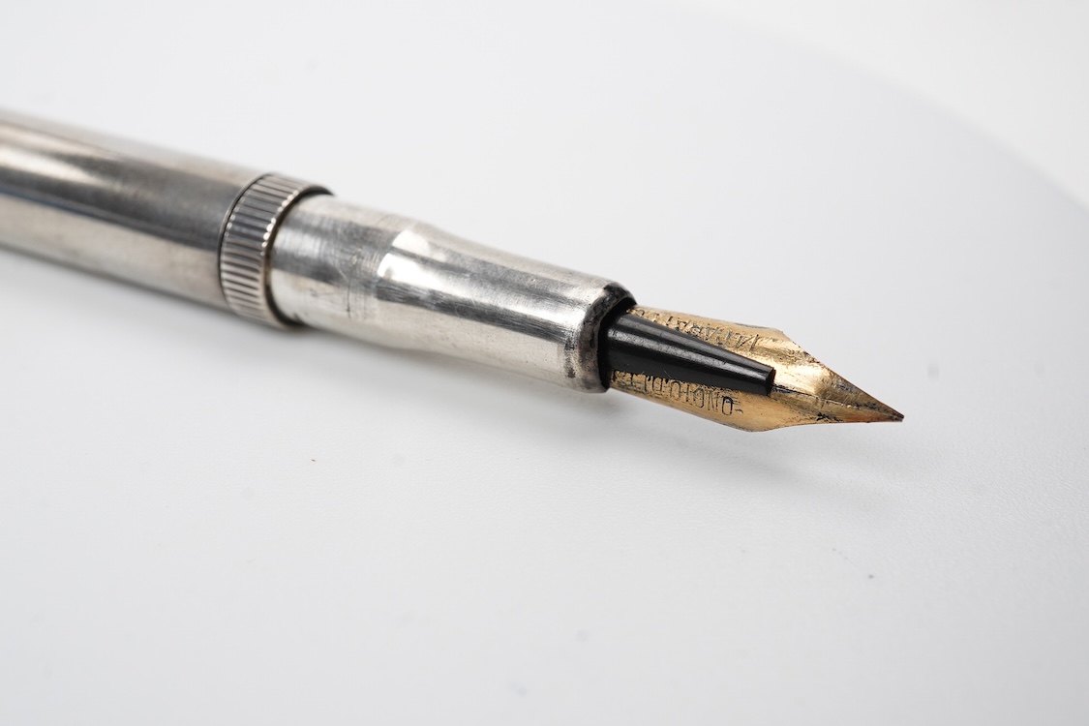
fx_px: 1361
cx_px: 544
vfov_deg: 29.9
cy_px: 363
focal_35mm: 45
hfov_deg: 43.6
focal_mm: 30
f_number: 18
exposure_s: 1/100
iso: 400
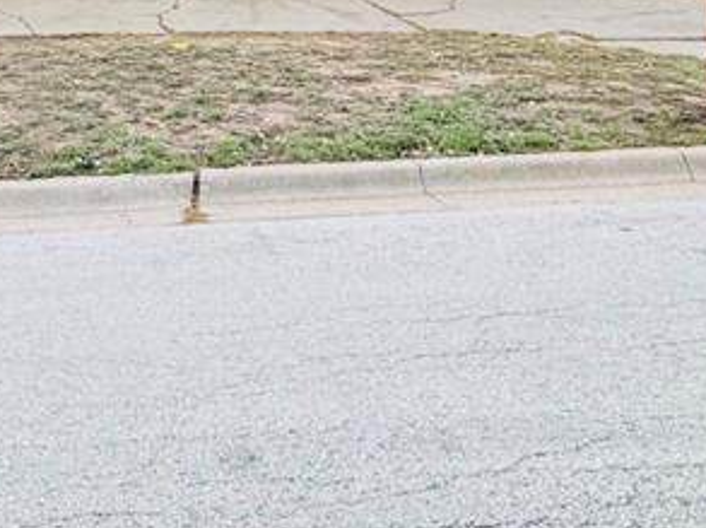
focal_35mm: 49
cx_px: 118
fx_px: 998
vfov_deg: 26.1
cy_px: -123
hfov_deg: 37.2
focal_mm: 2.22
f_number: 2.2
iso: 500
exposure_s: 1/60
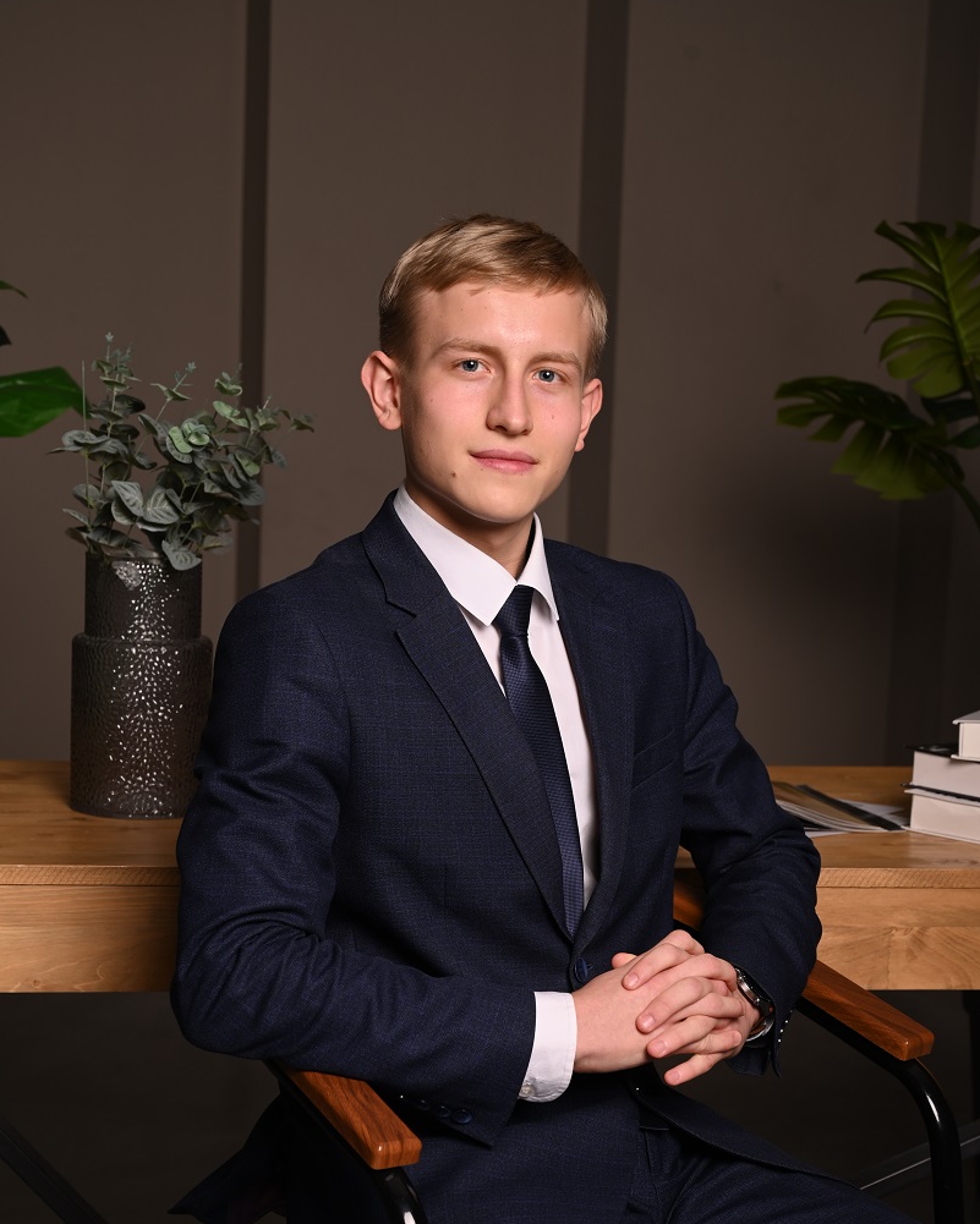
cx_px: 491
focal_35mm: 68
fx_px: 2465
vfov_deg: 27.9
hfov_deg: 22.5
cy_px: 704
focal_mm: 60
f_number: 6.3
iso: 125
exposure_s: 1/160
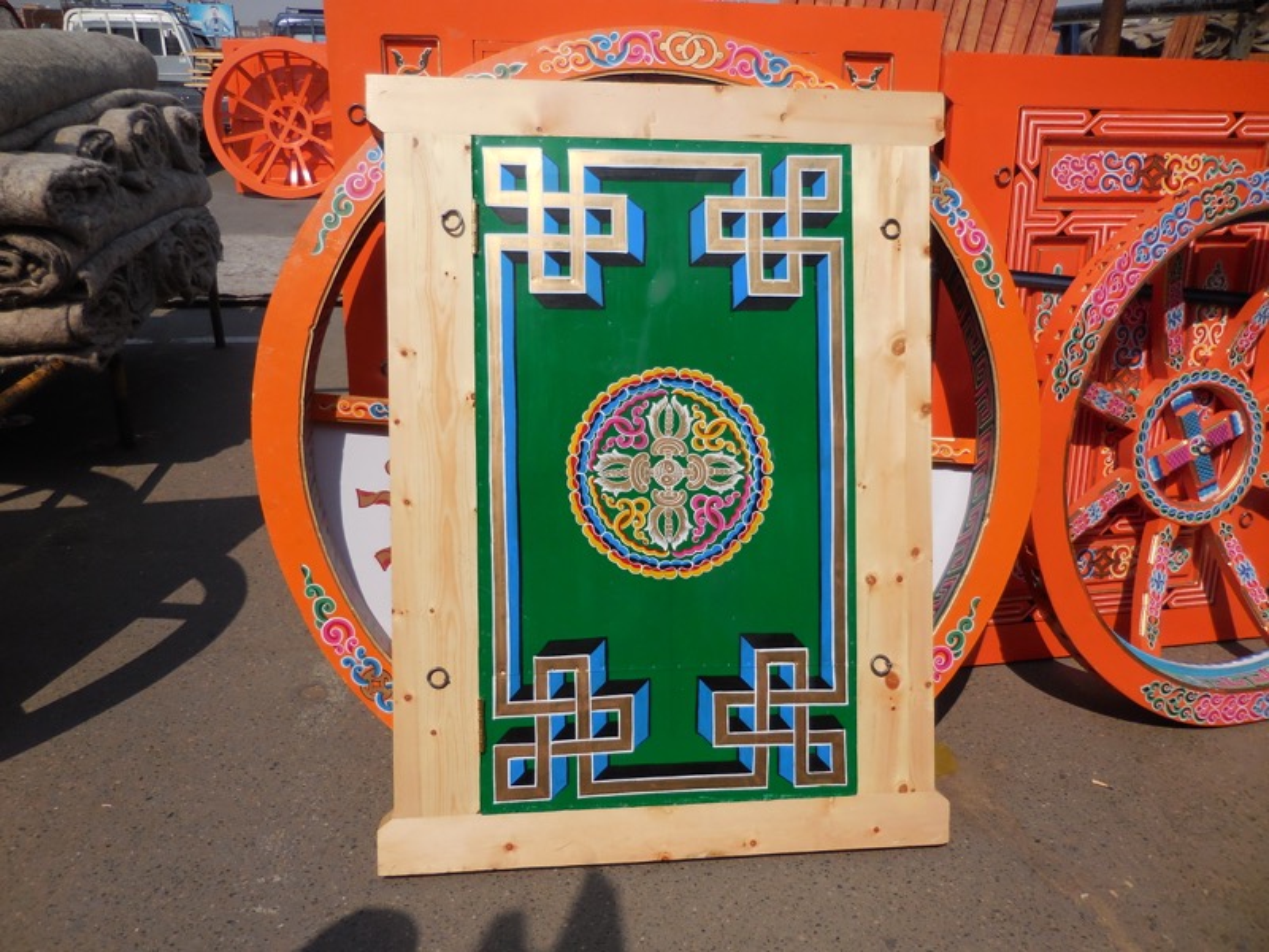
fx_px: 916
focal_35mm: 25
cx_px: 634
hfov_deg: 69.4
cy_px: 476
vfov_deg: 54.9
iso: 125
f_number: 6.6
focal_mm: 4.5
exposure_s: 1/1000
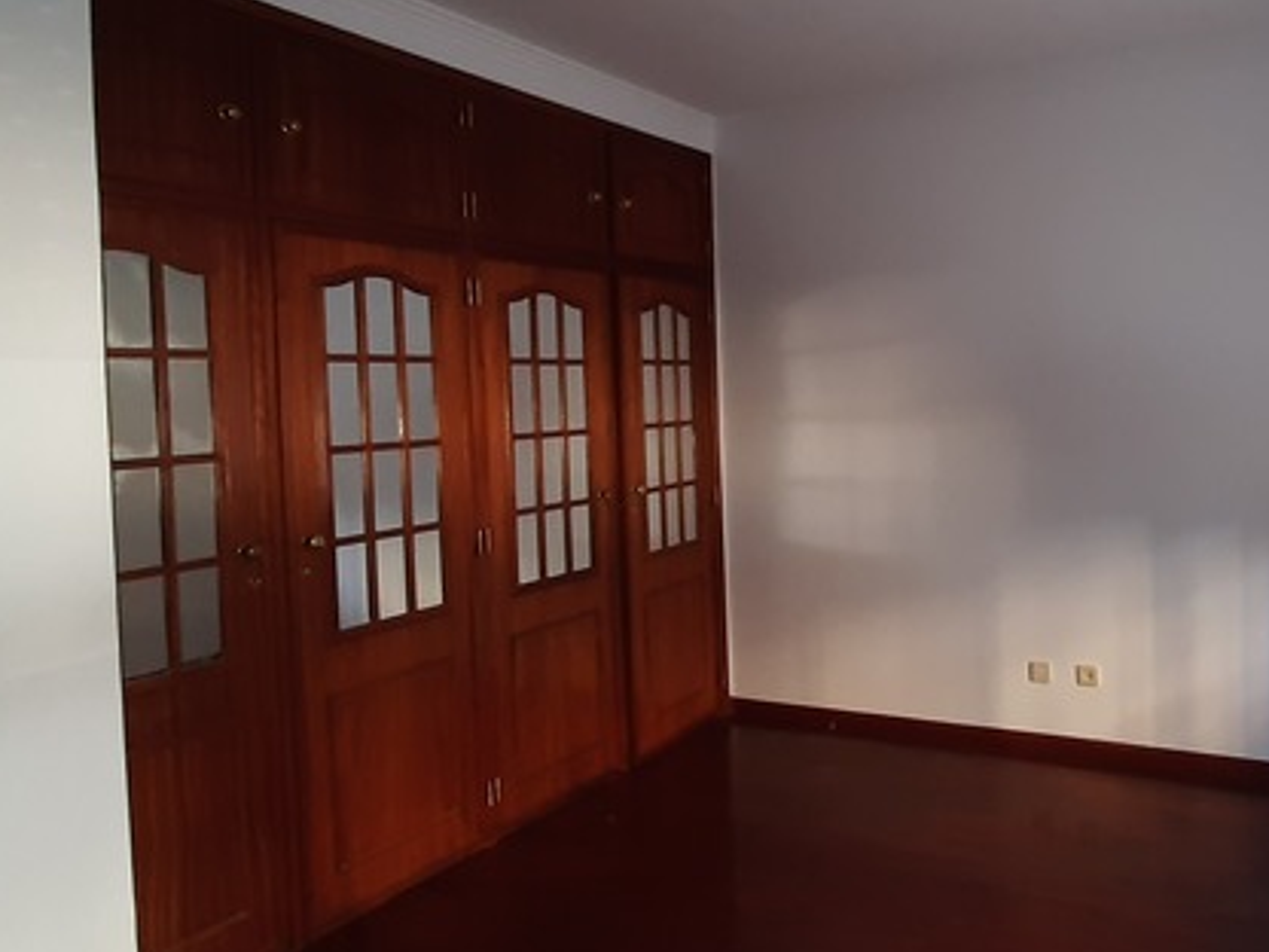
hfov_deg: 65.6
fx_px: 916
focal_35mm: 25
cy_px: 424
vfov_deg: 54.8
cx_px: 936
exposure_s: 1/25
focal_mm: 1.42
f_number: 2.2
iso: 250
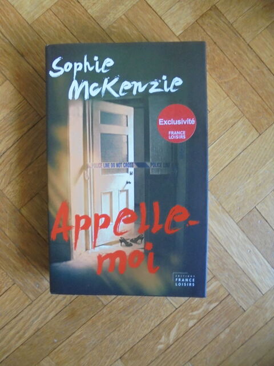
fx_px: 274
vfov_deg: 67.3
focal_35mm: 26
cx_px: 137
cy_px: 183
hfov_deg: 53.1
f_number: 3.5
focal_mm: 4.6
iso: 400
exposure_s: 1/30
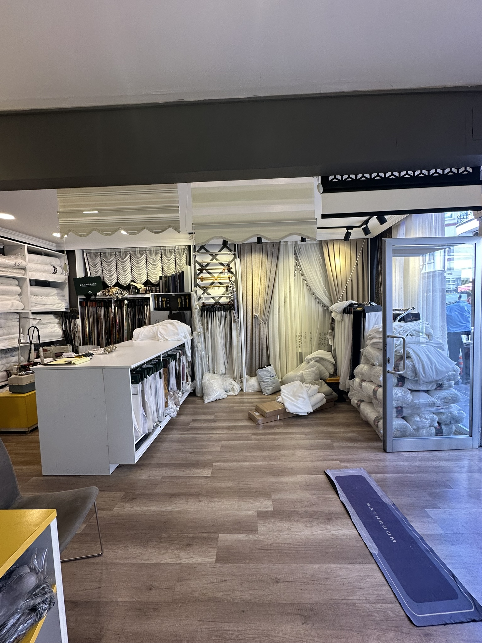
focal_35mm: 14
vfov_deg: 102.1
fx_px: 260
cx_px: 241
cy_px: 322
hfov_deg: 85.7
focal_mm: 2.22
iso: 80
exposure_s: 1/100
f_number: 2.2
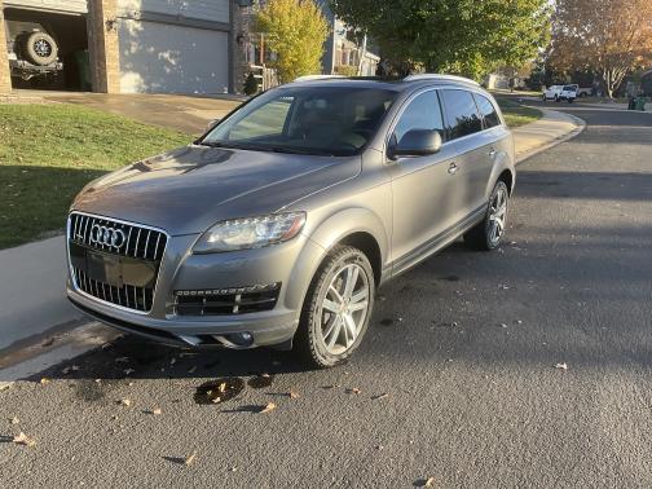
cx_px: 326
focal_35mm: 29
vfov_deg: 48.2
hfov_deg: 61.7
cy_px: 244
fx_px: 546
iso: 16
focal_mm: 3
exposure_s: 1/327
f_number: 1.8
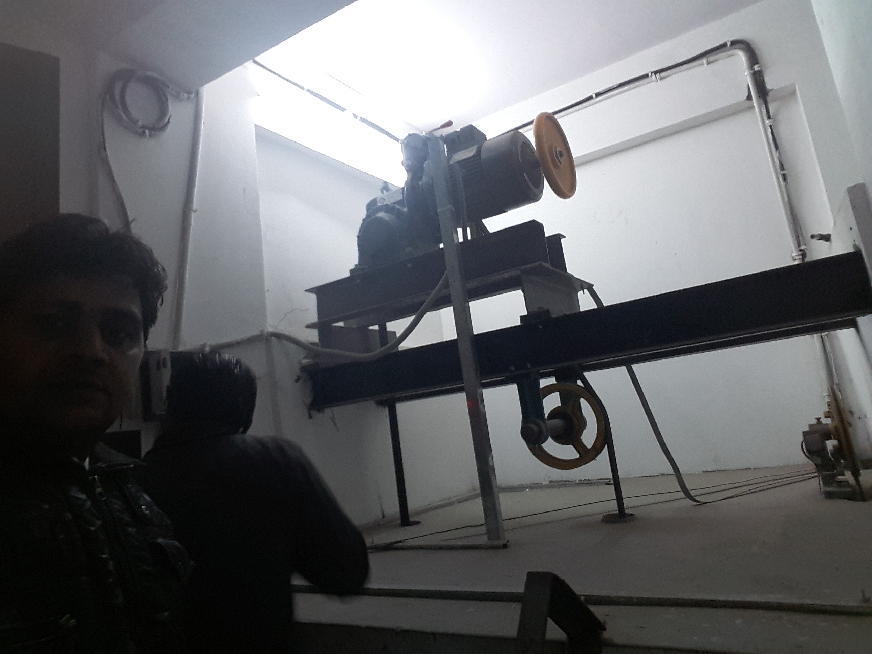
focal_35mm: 23
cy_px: 327
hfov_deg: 73.9
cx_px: 436
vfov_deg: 58.9
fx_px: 579
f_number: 2.2
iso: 100
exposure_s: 1/17
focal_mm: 1.92
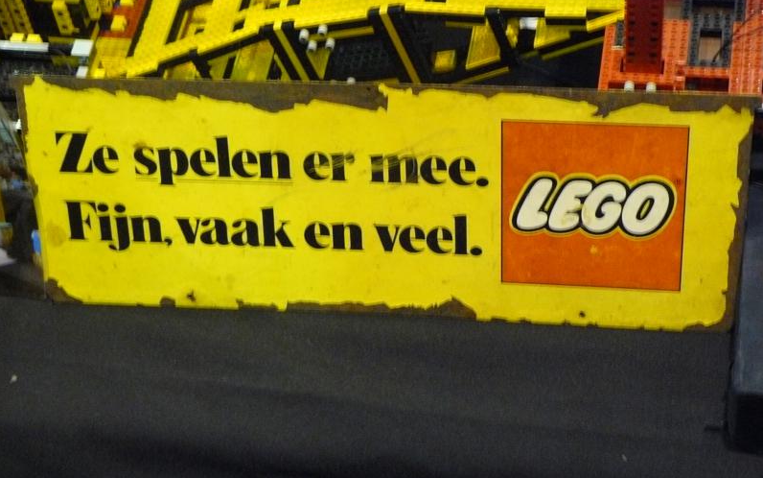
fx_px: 1706
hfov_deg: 25.2
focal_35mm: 82
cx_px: 381
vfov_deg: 15.9
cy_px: 283
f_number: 3.2
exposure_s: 1/13
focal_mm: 12.9
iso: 400
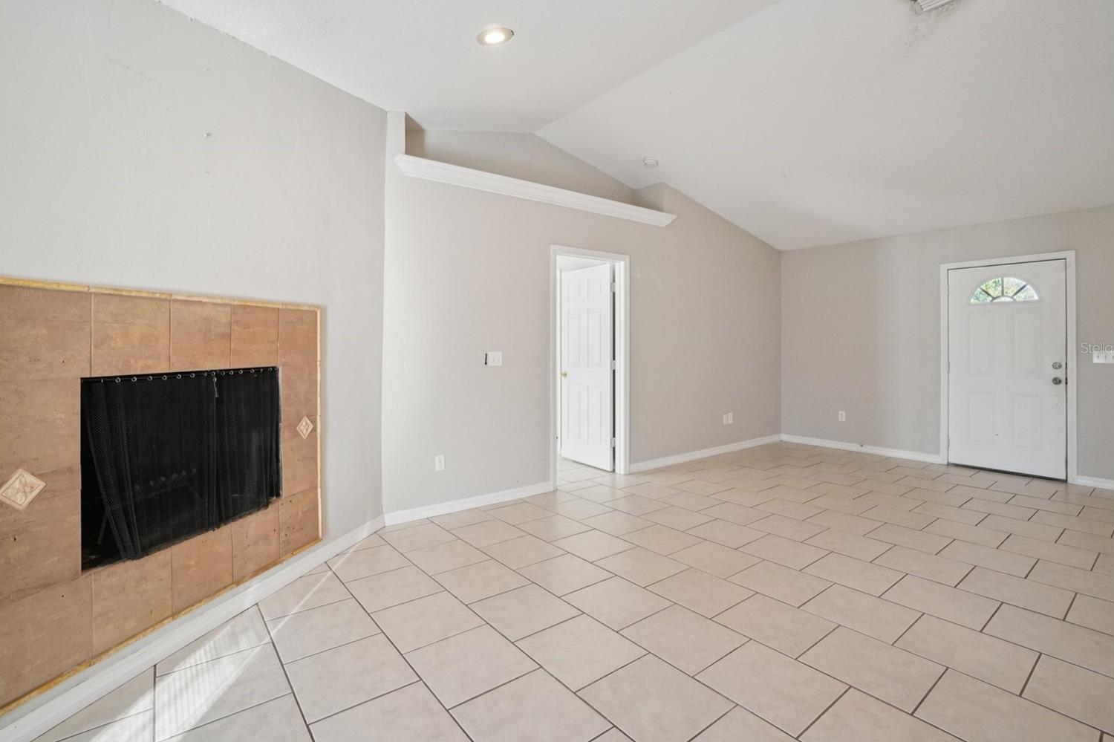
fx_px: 495
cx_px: 553
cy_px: 348
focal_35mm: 16
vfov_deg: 73.6
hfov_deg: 96.8
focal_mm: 10
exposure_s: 1/30
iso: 640
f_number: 8
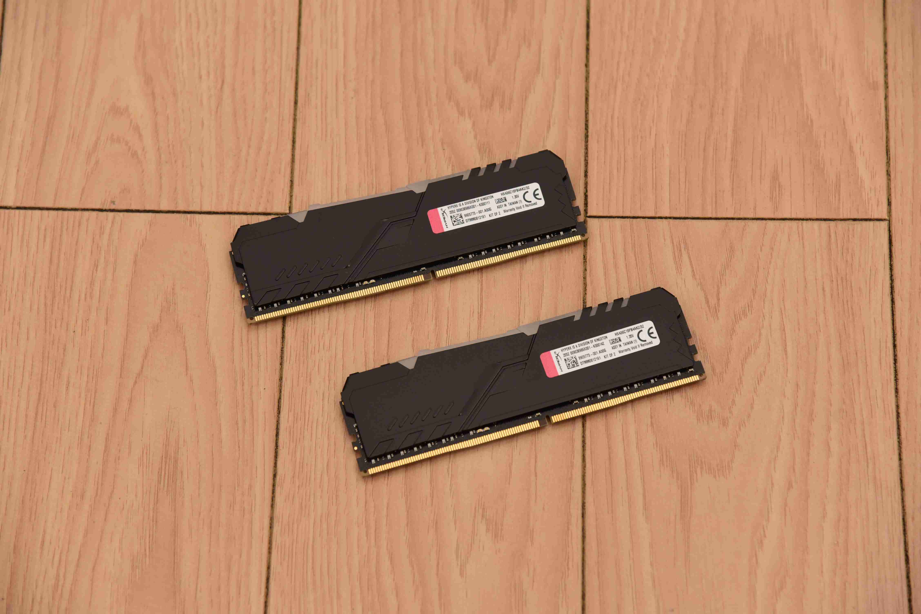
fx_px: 3070
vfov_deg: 11.4
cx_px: 460
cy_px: 307
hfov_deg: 17.1
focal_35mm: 120
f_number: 5.6
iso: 1600
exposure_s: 1/60
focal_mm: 120
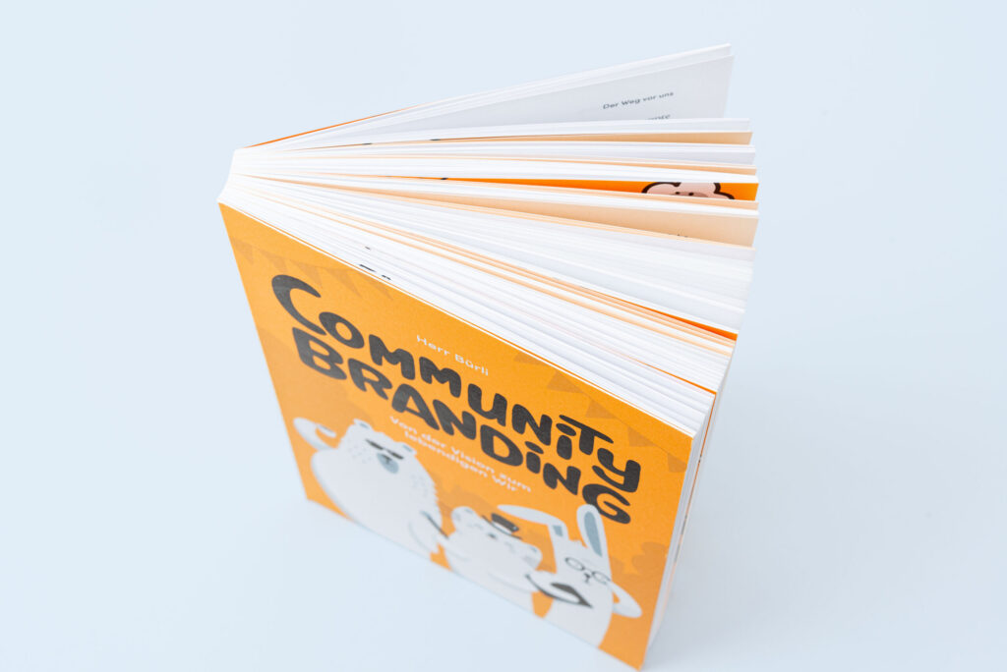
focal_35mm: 60
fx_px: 1679
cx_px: 504
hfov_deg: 33.4
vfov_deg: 22.7
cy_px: 336
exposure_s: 1/80
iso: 400
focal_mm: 60
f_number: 13
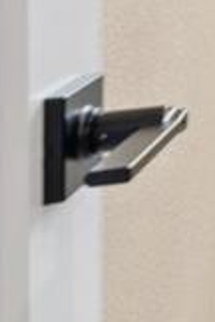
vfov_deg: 17.7
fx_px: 905
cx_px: 968
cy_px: -187
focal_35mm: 101
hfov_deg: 7.2
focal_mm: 16
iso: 160
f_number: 8
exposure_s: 1/2.5
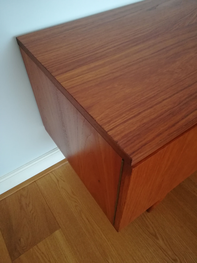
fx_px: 197
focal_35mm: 26
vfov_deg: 67.3
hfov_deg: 53.1
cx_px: 98
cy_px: 132
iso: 640
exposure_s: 1/15
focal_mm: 3.83
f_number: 2.2
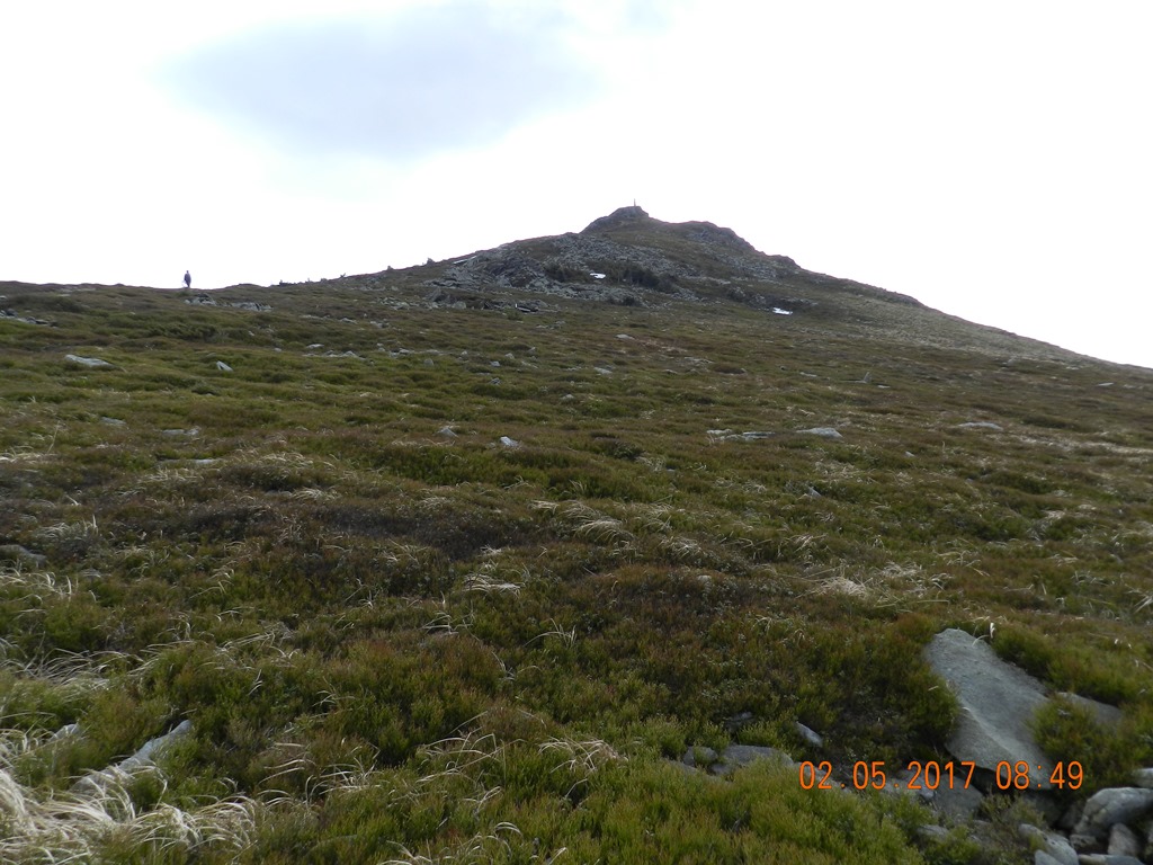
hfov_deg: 73.9
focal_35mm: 23
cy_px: 432
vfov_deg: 58.9
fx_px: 766
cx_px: 576
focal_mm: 4
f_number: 3.4
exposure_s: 1/800
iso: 160
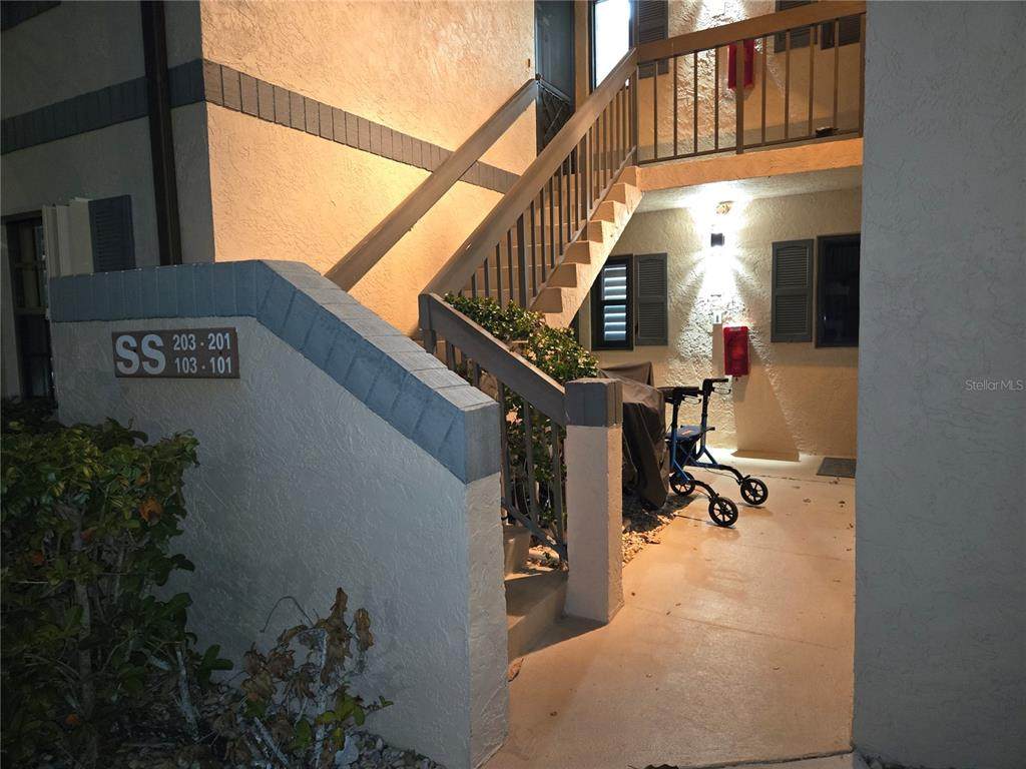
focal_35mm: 23
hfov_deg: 73.9
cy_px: 384
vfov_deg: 58.9
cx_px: 513
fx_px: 682
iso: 800
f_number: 1.8
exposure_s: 1/12
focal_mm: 5.4
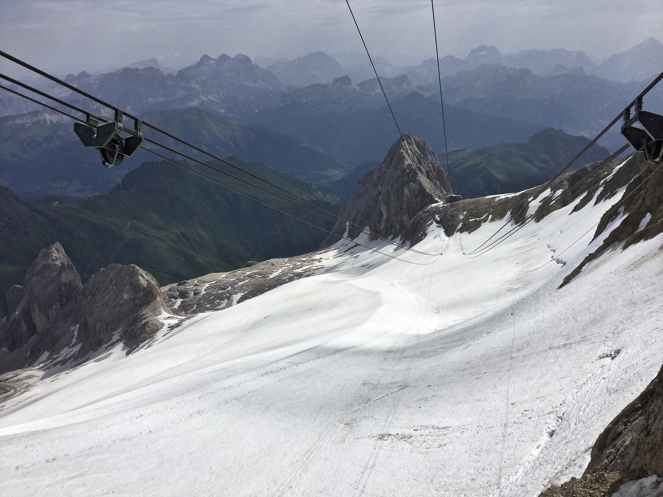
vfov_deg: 45.4
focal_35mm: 31
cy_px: 248
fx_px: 594
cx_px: 332
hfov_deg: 58.4
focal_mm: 3.3
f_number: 2.4
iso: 25
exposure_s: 1/3891
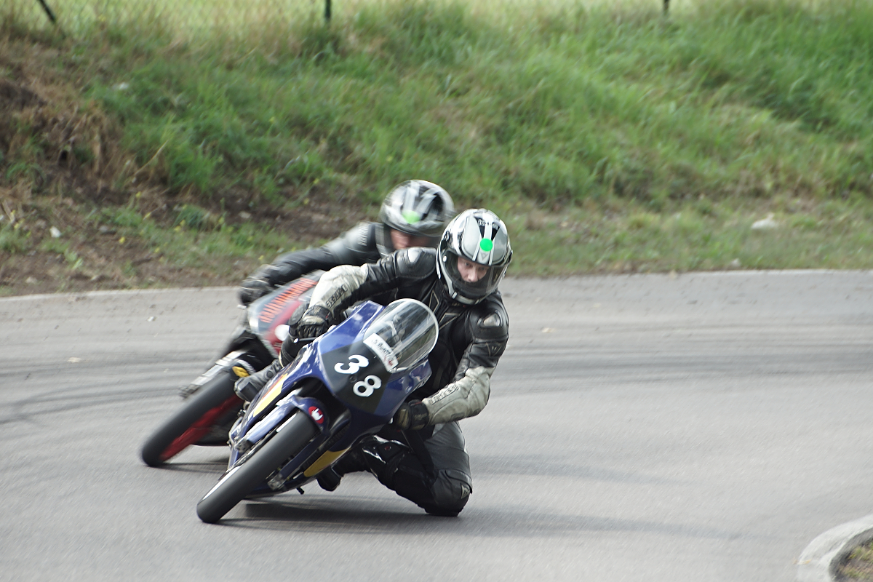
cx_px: 436
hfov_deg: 4.2
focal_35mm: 495
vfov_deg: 2.8
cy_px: 291
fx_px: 12003
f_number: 6.3
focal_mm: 330
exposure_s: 1/80
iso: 100
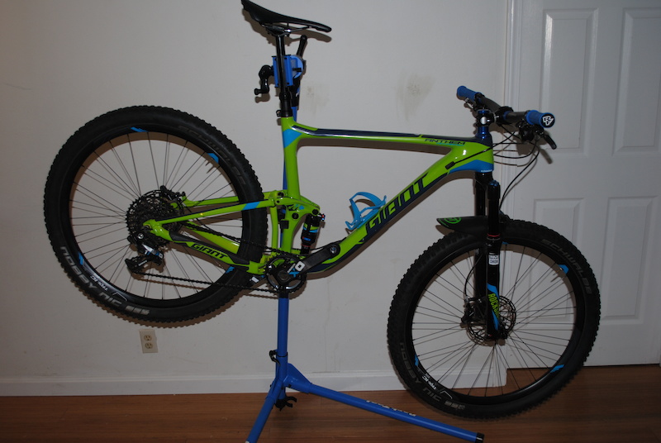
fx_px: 607
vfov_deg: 40.1
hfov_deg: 57.2
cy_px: 222
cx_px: 330
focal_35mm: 33
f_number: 4
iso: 200
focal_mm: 22
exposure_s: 1/60
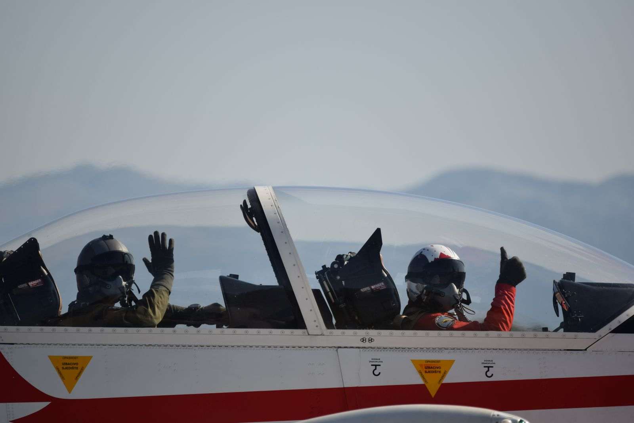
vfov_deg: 3.1
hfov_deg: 4.6
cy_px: 212
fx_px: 7925
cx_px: 317
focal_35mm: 450
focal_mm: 300
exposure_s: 1/800
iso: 100
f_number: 5.6
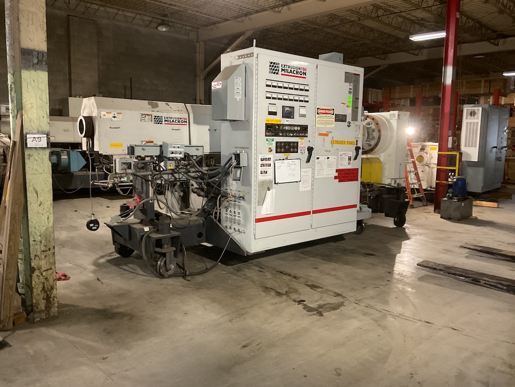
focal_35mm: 29
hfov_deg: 61.7
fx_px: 431
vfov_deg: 48.2
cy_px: 194
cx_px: 258
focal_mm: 3
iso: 250
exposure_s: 1/30
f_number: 1.8
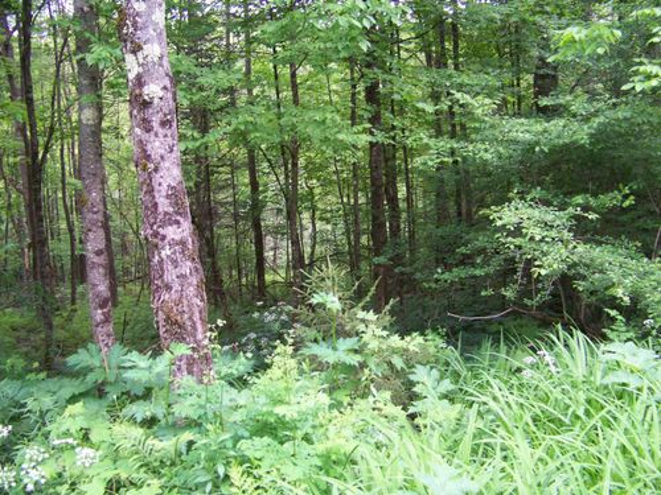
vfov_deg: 39.7
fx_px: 687
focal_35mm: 36
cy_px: 248
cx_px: 330
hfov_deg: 51.4
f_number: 2.8
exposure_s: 1/60
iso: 69
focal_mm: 5.85
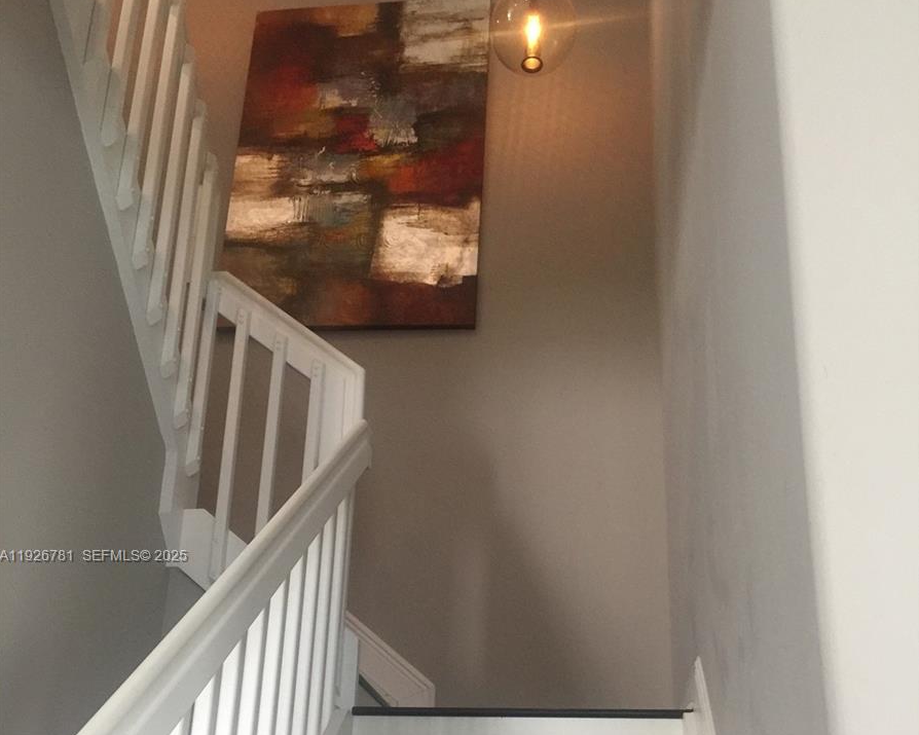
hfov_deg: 47.9
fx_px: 1033
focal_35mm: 38
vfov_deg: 38.1
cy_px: 557
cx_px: 460
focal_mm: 4.15
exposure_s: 1/15
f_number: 2.2
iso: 125
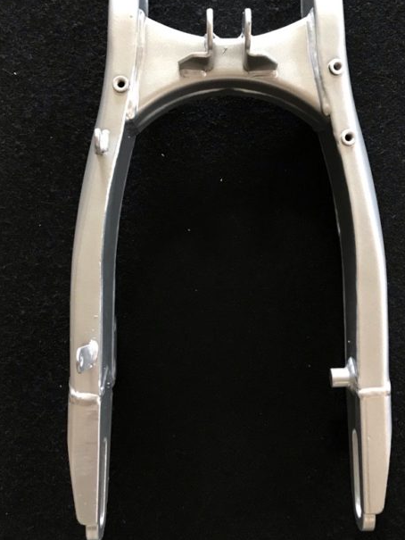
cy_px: 205
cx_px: 237
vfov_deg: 49.7
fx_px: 577
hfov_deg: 38.6
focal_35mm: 37
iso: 80
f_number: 1.8
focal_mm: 3.99
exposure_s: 1/15
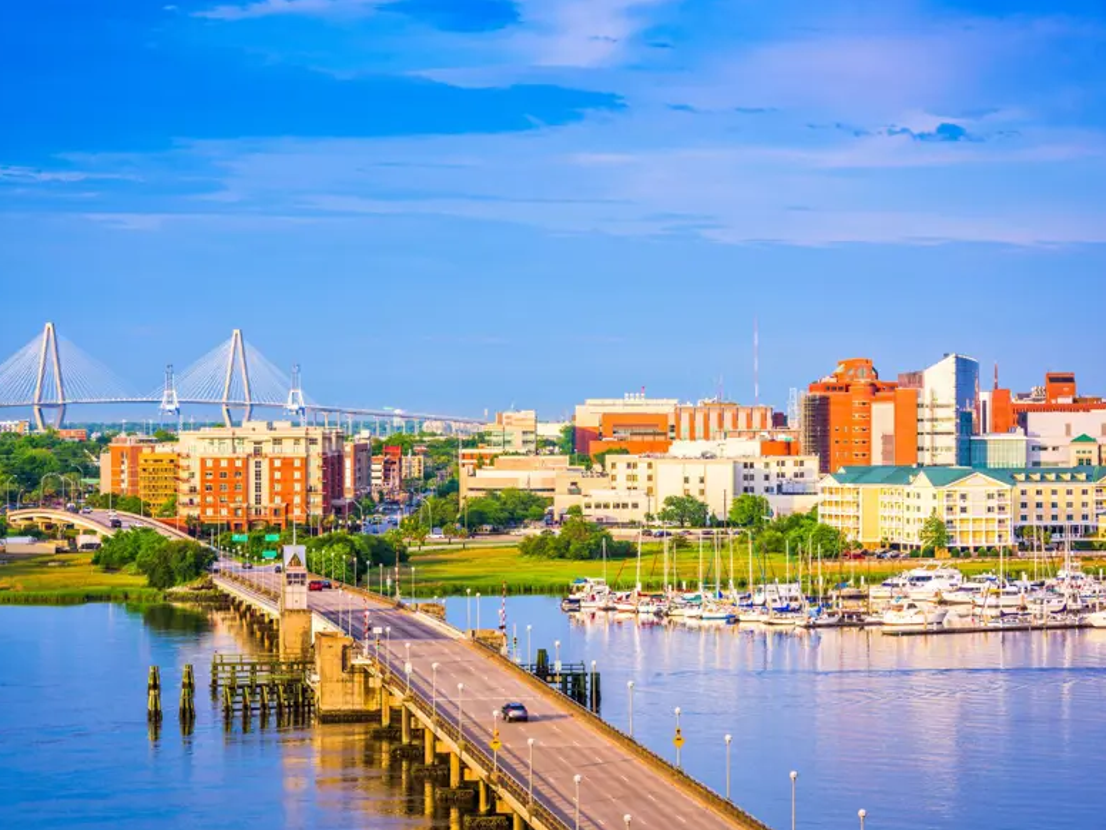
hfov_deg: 18.0
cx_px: 493
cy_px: 417
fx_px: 3483
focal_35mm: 109
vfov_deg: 13.6
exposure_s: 1/15
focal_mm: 100
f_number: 11
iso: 64
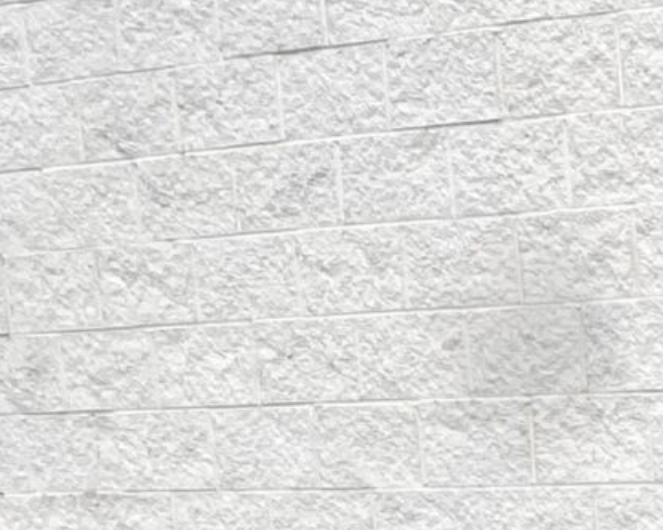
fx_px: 3080
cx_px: 1959
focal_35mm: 157
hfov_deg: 9.6
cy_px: 1126
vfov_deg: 9.1
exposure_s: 1/1608
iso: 32
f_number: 1.8
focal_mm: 4.25
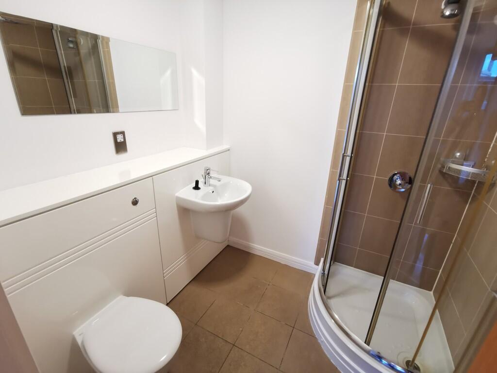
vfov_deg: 74.7
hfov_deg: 91.0
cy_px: 186
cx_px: 248
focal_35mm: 17
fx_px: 244
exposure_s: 1/20
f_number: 2.2
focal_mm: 2.26
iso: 500
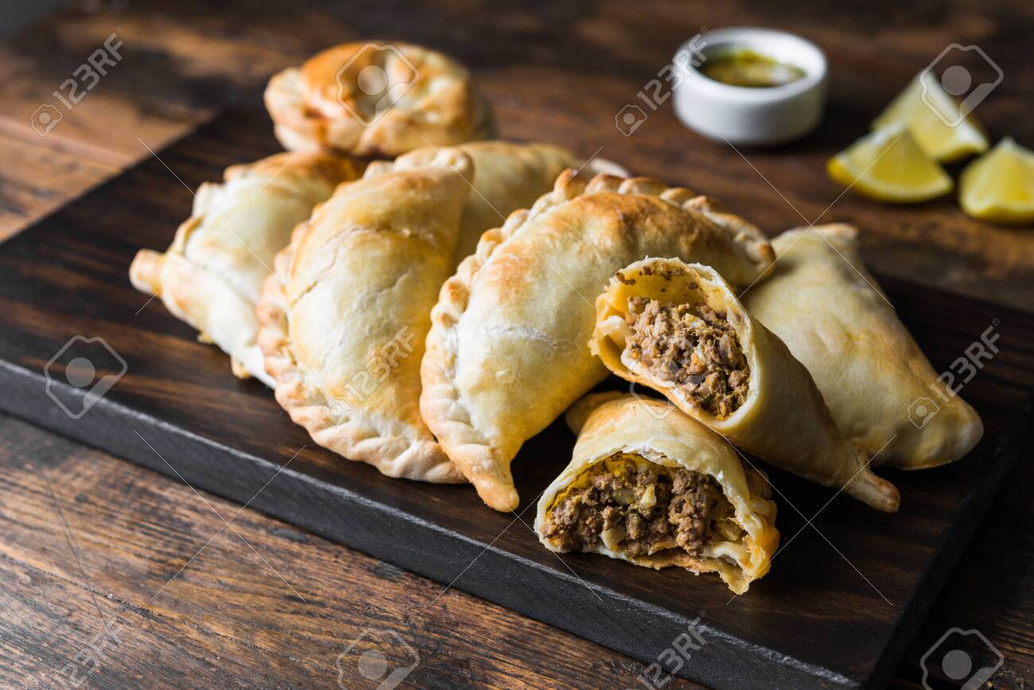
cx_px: 517
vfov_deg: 22.6
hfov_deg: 33.4
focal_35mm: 60
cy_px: 345
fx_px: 1723
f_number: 6.3
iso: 320
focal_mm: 60
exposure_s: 1/10
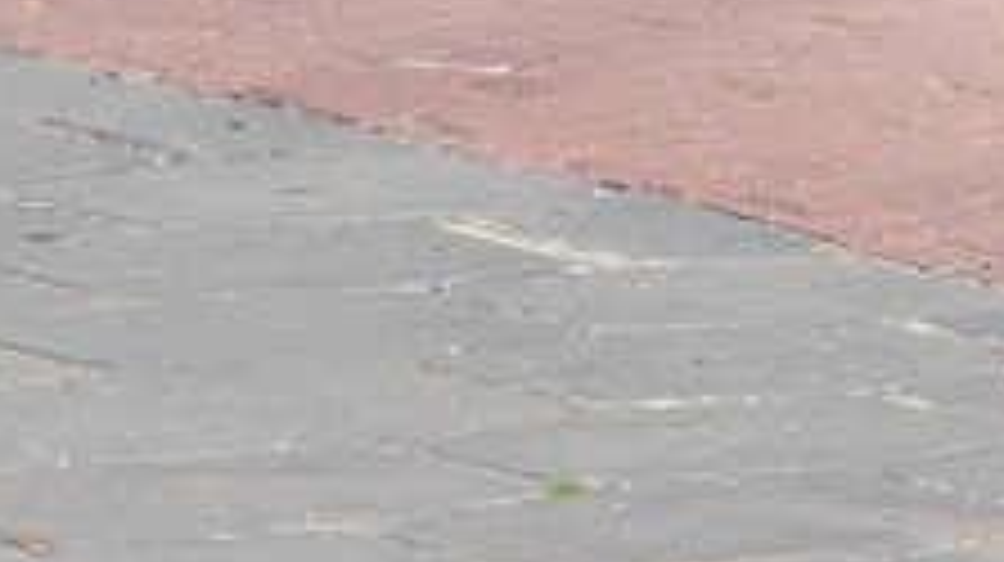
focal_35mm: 690
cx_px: 2449
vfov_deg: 1.7
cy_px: -1153
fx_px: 18354
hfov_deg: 3.1
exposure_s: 1/640
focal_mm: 70
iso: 160
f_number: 8
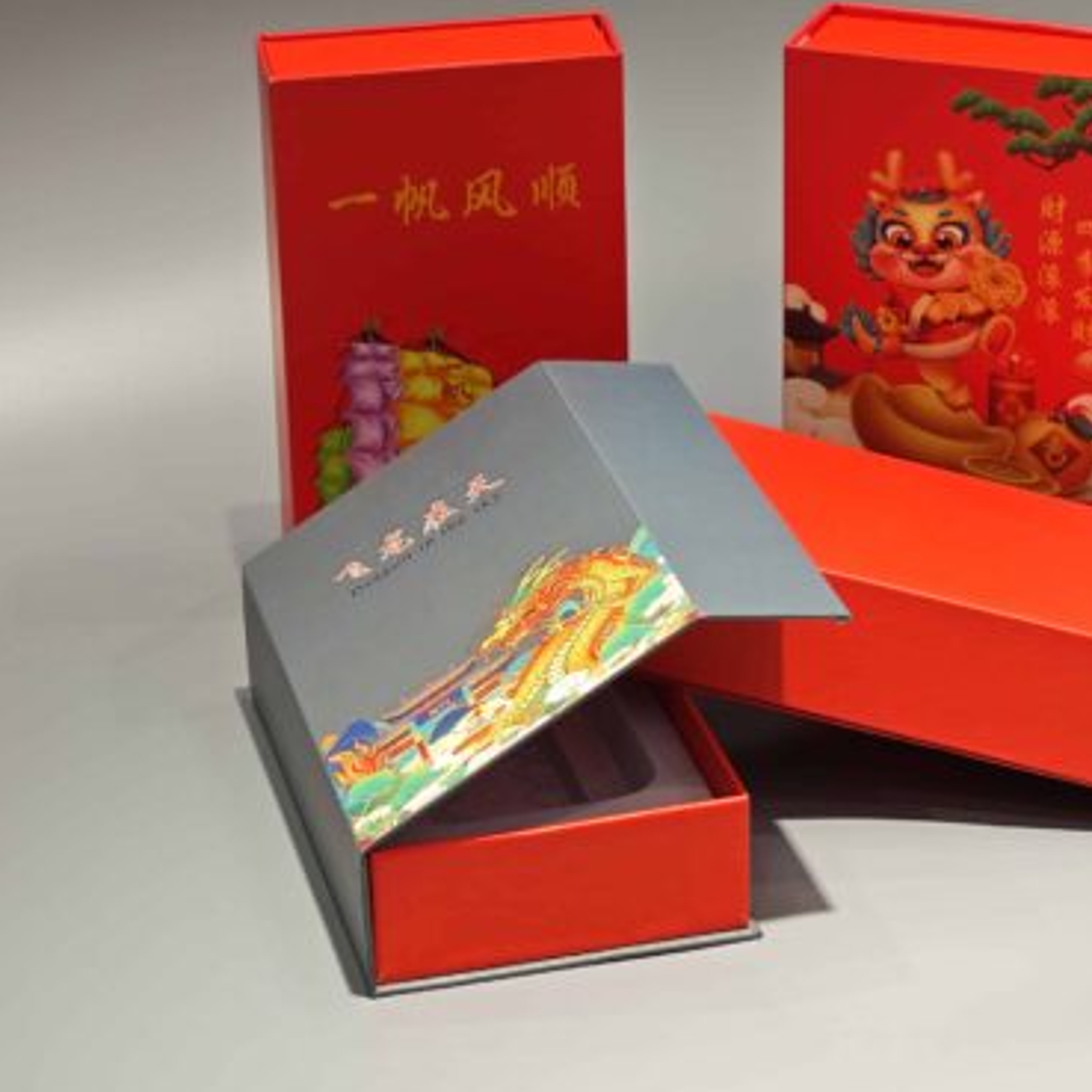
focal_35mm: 115
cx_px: 636
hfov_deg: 15.1
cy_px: 400
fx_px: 4104
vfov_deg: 15.1
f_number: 2
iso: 200
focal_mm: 10.1
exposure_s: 1/100
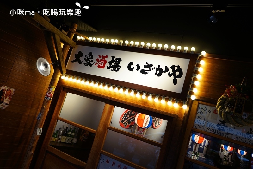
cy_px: 84
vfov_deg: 46.4
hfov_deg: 65.5
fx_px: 197
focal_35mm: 28
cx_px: 126
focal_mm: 28
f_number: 3.5
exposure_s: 1/60
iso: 320
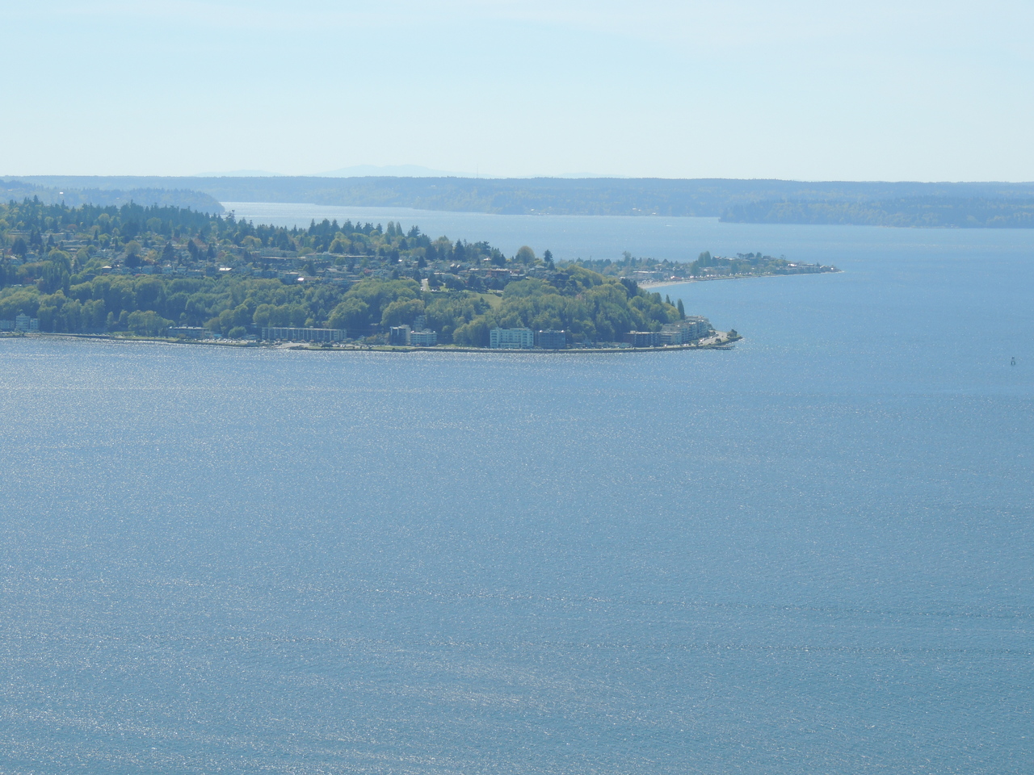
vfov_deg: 12.3
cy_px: 388
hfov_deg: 16.4
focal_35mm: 120
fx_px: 3584
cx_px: 517
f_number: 4.2
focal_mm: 21.4
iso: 100
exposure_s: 1/800
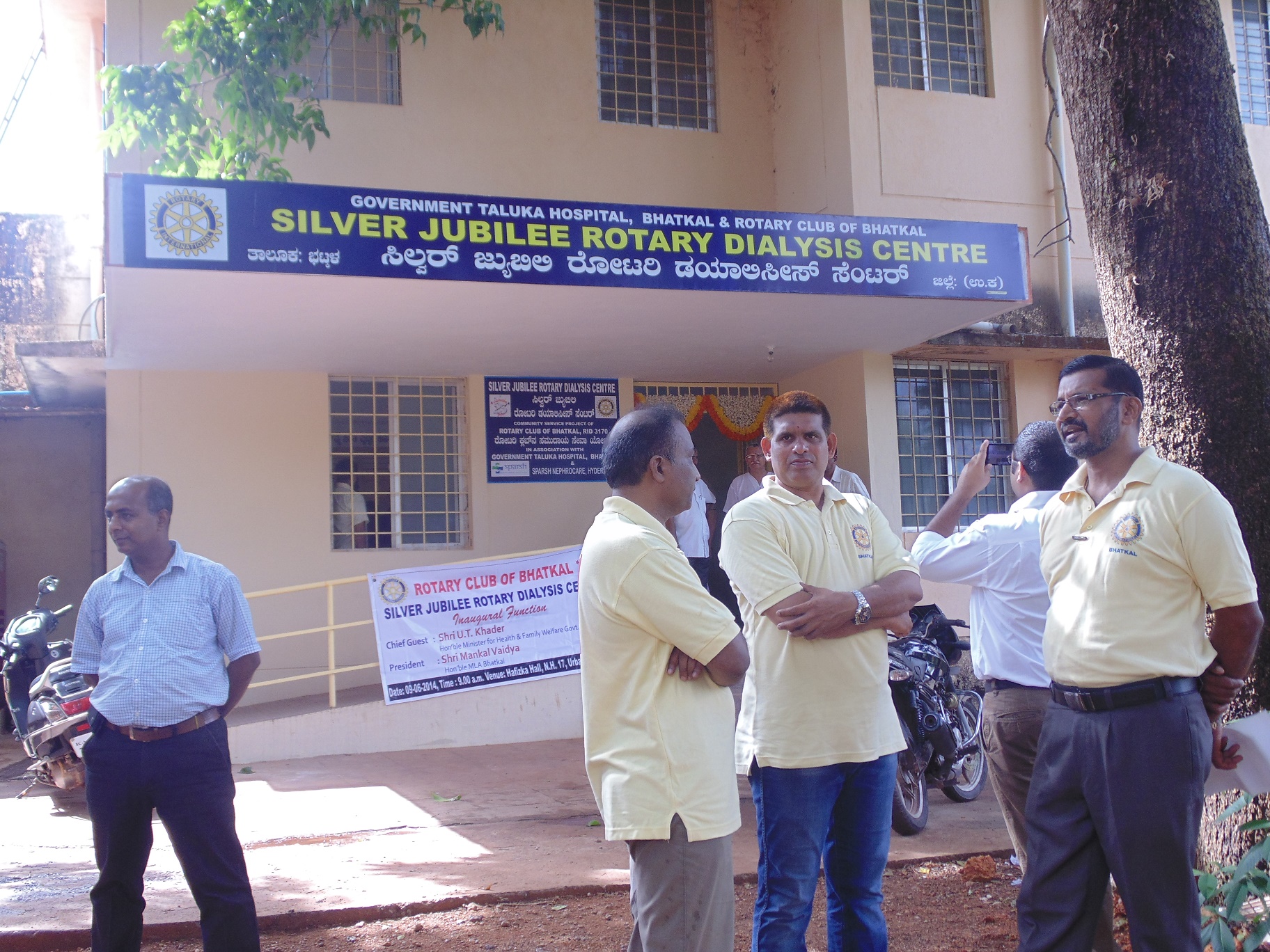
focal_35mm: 41
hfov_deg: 45.8
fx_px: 1504
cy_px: 476
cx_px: 635
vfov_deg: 35.1
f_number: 3.6
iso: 80
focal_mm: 7.4
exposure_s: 1/60
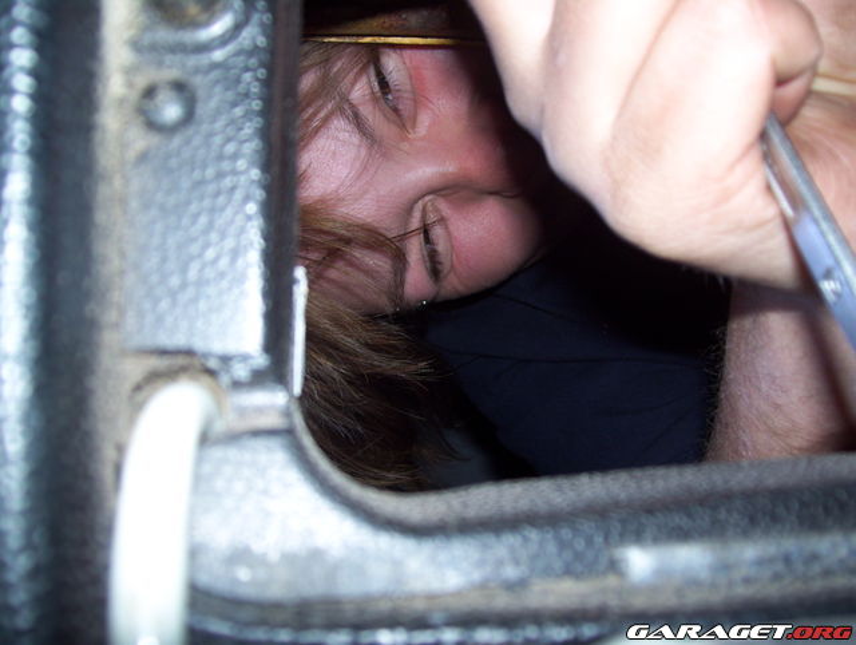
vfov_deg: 39.8
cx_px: 428
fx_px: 892
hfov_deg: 51.3
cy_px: 322
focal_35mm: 36
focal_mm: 6
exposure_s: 1/60
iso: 80
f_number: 2.7
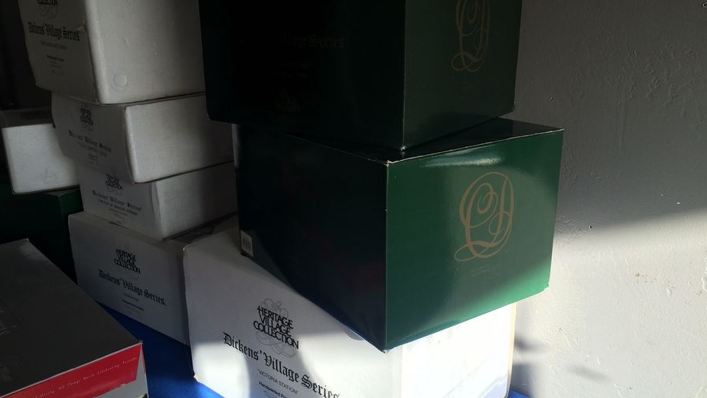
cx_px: 355
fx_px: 600
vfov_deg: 36.7
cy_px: 183
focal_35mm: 32
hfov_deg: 61.0
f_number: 2.2
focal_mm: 4.15
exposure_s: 1/466
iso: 32
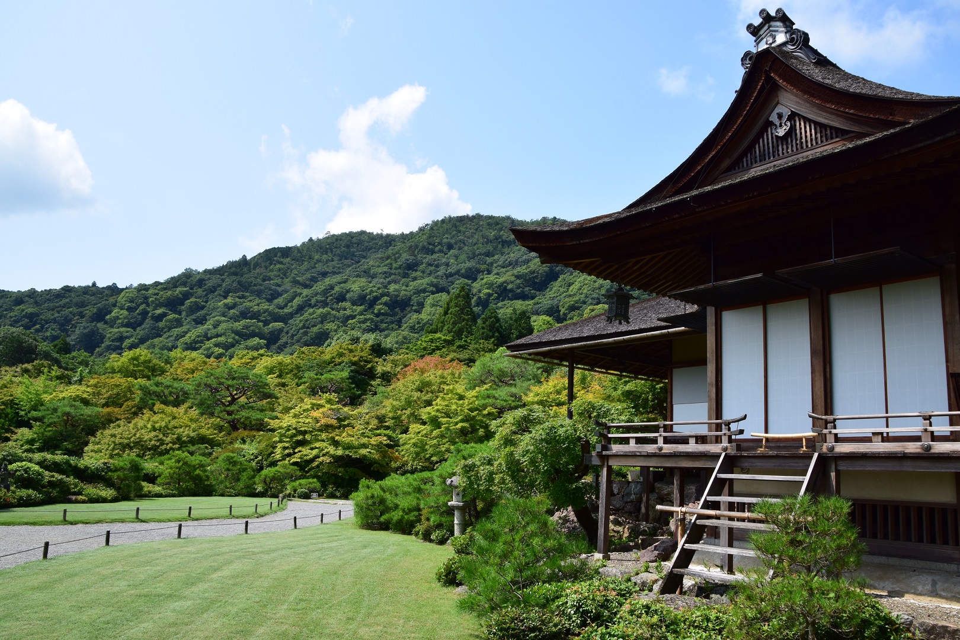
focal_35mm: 27
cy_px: 320
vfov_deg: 47.9
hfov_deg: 67.4
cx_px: 480
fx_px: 720
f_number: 11
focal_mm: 18
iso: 400
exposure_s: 1/400
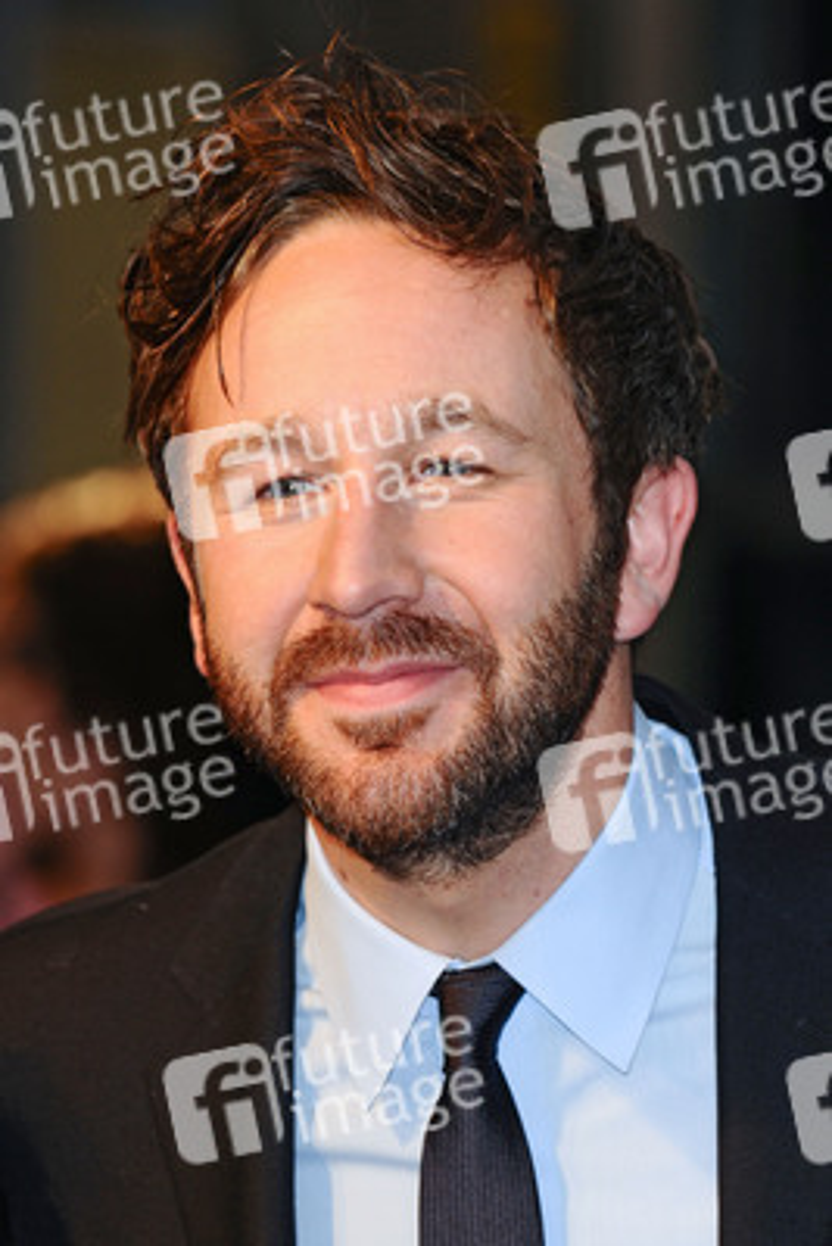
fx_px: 9091
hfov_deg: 5.2
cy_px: 623
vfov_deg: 7.8
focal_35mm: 262
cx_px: 416
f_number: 4.5
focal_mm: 175
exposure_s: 1/200
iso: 320
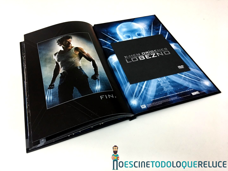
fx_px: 191
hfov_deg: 61.7
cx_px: 114
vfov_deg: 48.2
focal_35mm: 29
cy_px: 86
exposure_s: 1/17
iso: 100
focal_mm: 4.15
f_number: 2.2
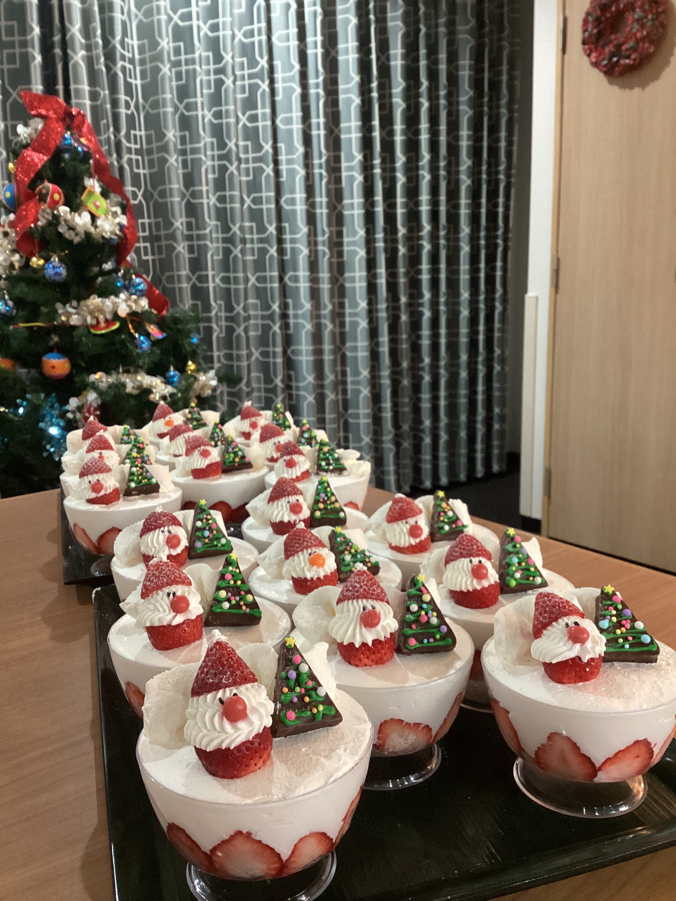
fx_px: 807
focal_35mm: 31
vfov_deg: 58.4
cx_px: 338
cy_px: 450
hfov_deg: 45.4
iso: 320
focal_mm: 3.3
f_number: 2.4
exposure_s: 1/33
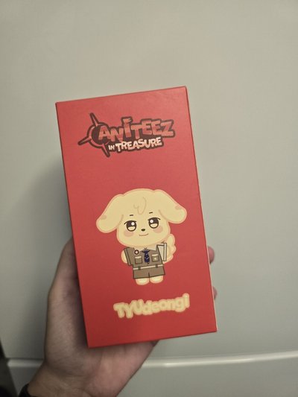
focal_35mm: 23
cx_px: 149
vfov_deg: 73.9
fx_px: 264
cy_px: 198
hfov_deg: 58.9
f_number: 1.7
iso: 250
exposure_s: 1/120
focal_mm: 6.3
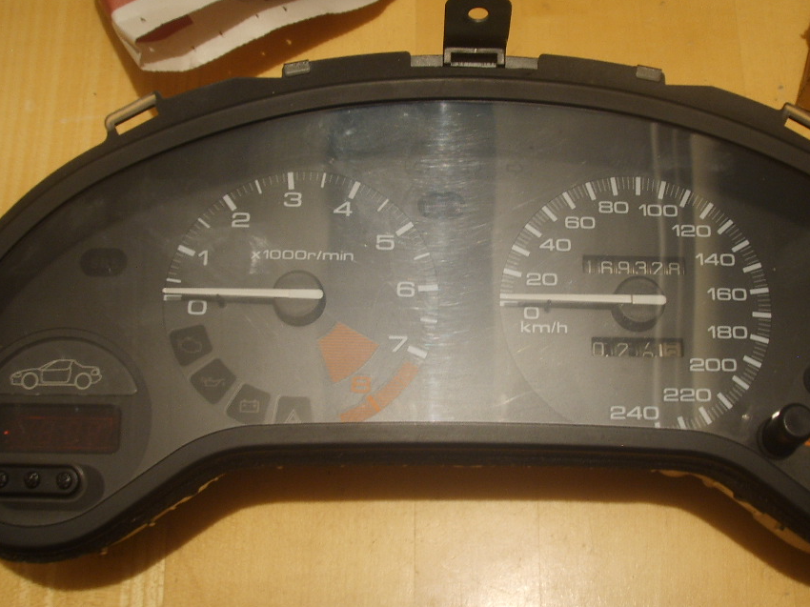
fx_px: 1099
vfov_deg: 30.9
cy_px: 306
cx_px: 448
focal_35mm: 47
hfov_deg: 40.4
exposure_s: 1
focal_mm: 6.6
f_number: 3.5
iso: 76
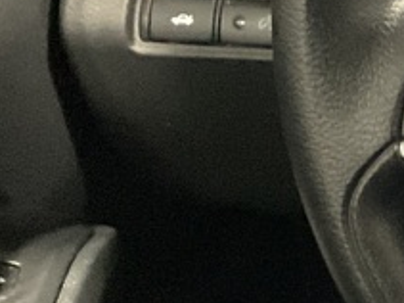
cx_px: 915
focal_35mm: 132
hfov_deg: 12.4
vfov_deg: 11.1
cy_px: -13
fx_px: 1540
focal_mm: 3
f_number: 1.8
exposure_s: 1/25
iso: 400
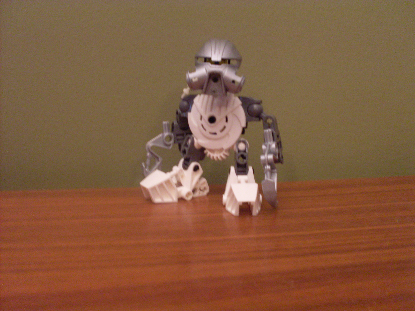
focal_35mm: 38
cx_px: 208
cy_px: 156
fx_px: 456
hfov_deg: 49.0
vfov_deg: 37.7
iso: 200
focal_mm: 6.3
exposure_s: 1/3
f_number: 2.8
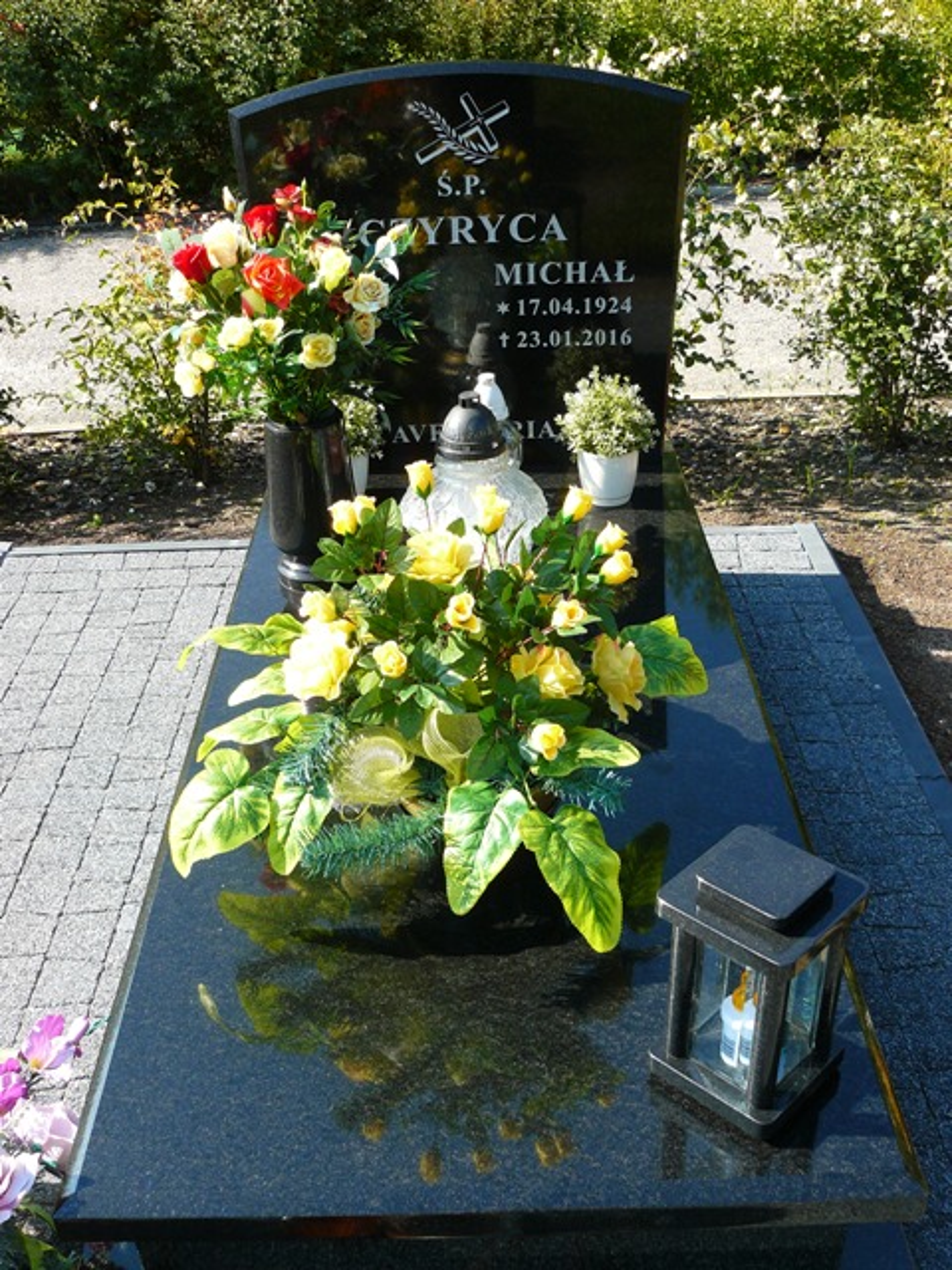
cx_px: 476
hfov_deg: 39.7
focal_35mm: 36
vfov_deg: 51.4
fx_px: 1320
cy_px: 635
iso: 100
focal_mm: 6
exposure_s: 1/200
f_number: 4
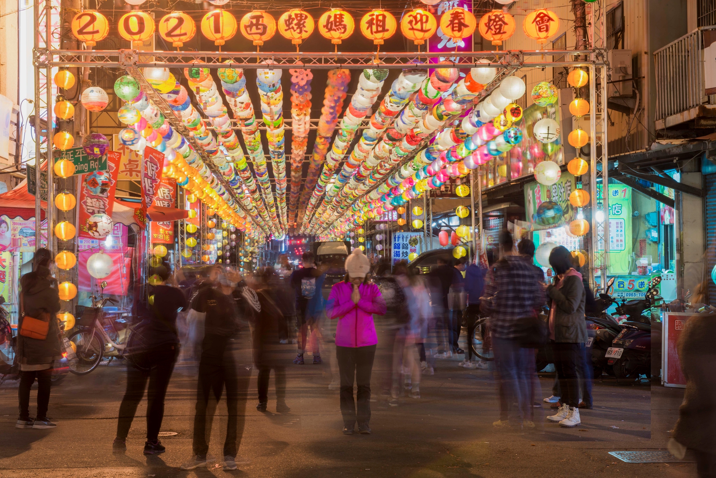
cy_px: 239
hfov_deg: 33.4
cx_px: 358
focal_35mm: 60
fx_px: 1194
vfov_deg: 22.6
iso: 100
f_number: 22
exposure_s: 13
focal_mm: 60
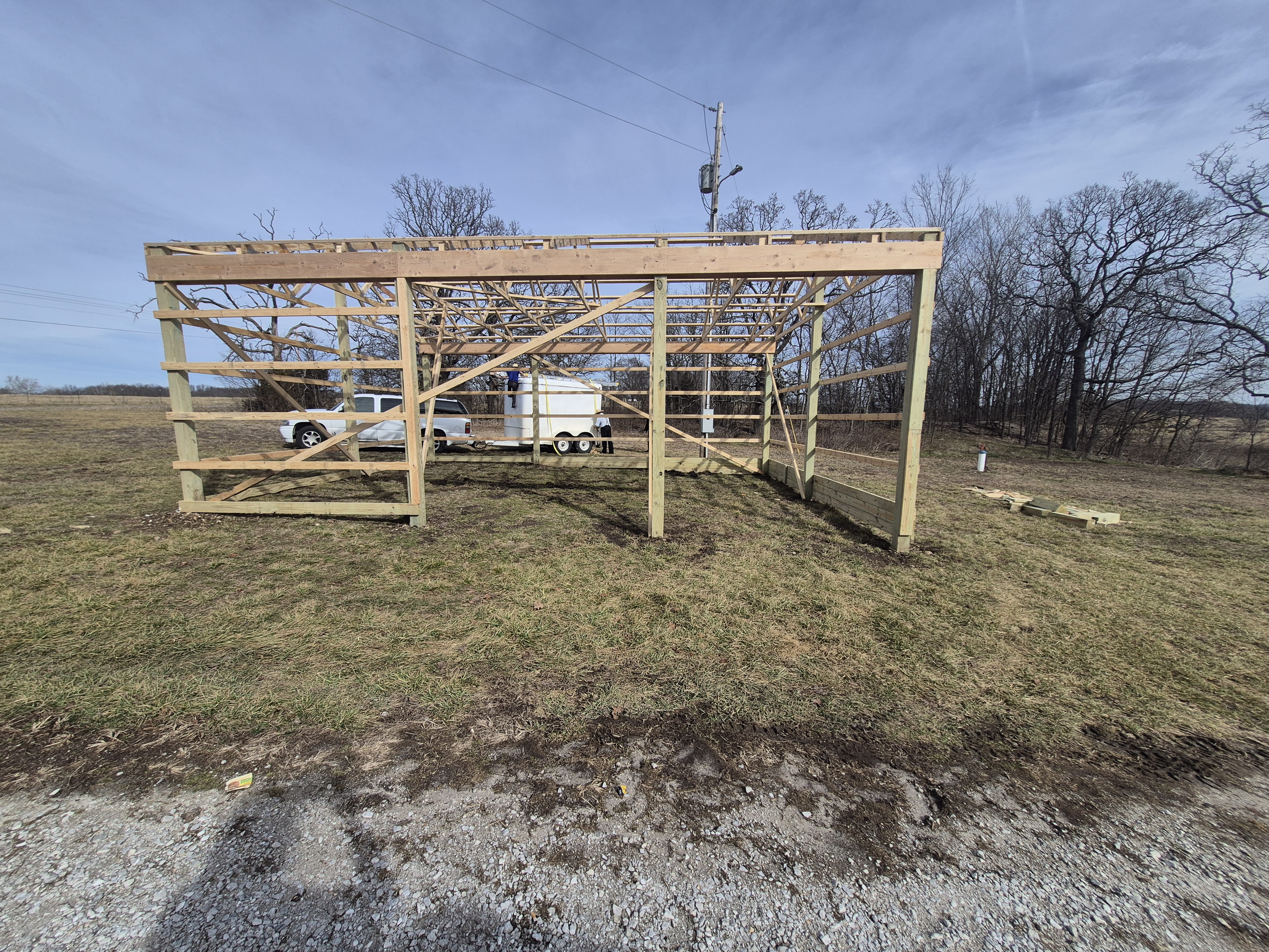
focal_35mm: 13
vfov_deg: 89.9
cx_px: 634
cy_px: 476
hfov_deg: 106.2
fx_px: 477
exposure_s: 1/2392
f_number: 2.2
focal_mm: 1.74
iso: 50
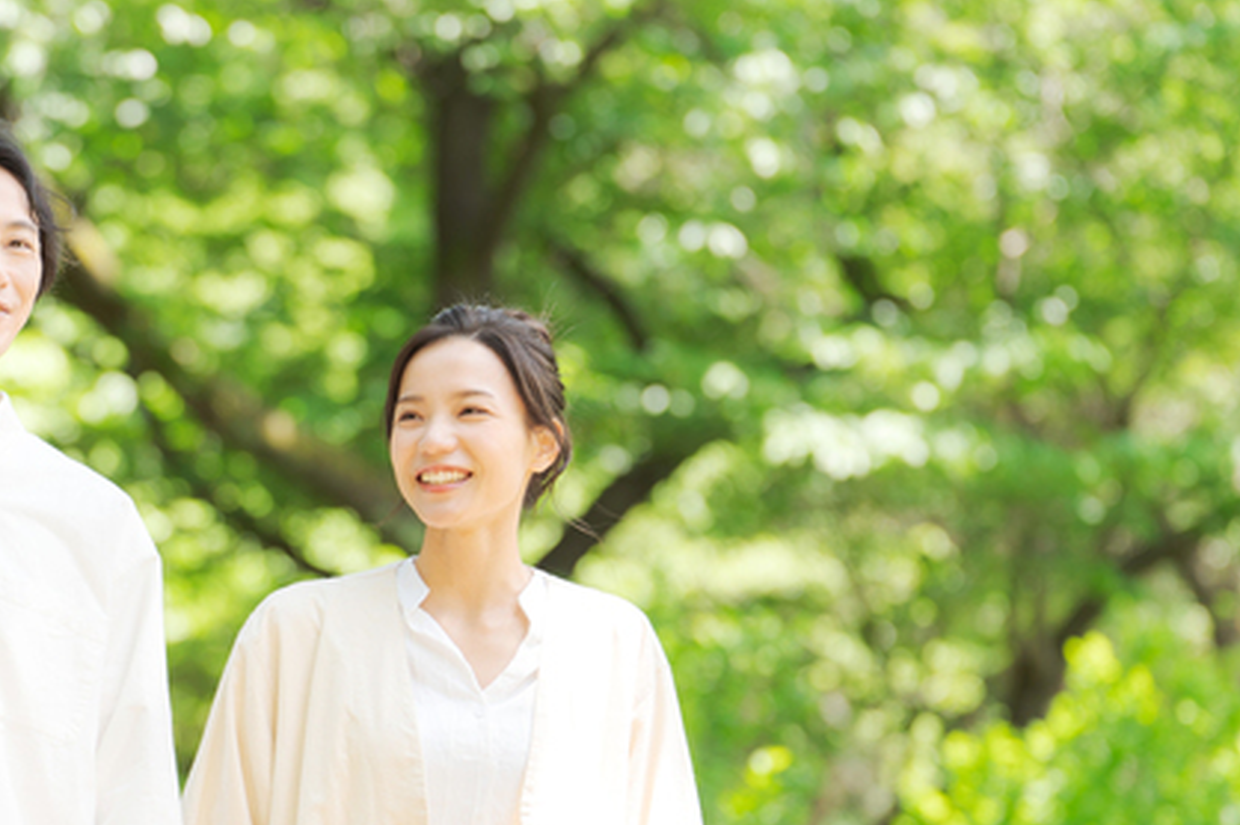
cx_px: 415
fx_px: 6057
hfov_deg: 11.7
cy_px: 507
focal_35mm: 176
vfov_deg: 7.8
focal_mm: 115
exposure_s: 1/320
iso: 200
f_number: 3.2
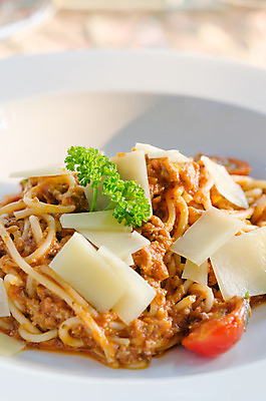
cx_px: 133
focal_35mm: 90
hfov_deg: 15.1
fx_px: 1002
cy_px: 200
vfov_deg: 22.7
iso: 400
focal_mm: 60
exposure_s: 1/60
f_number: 5.6
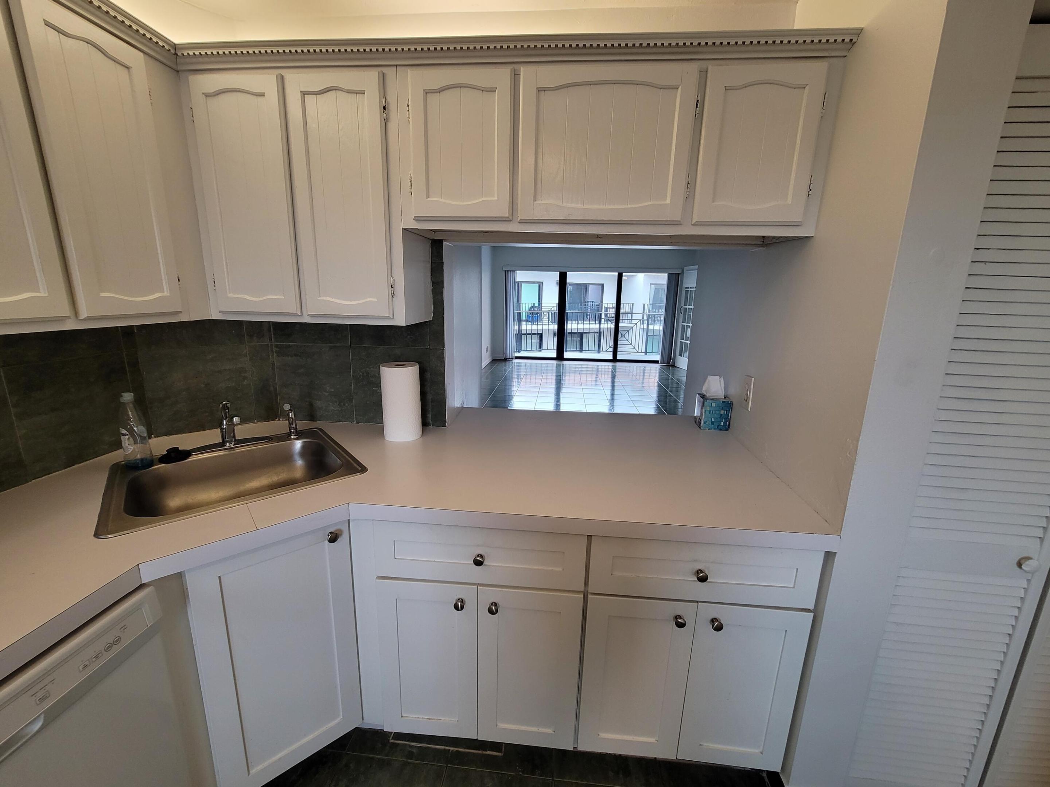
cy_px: 394
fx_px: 394
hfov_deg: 106.2
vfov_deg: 89.9
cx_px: 525
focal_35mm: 13
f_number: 2.2
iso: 160
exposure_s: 1/60
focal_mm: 2.2
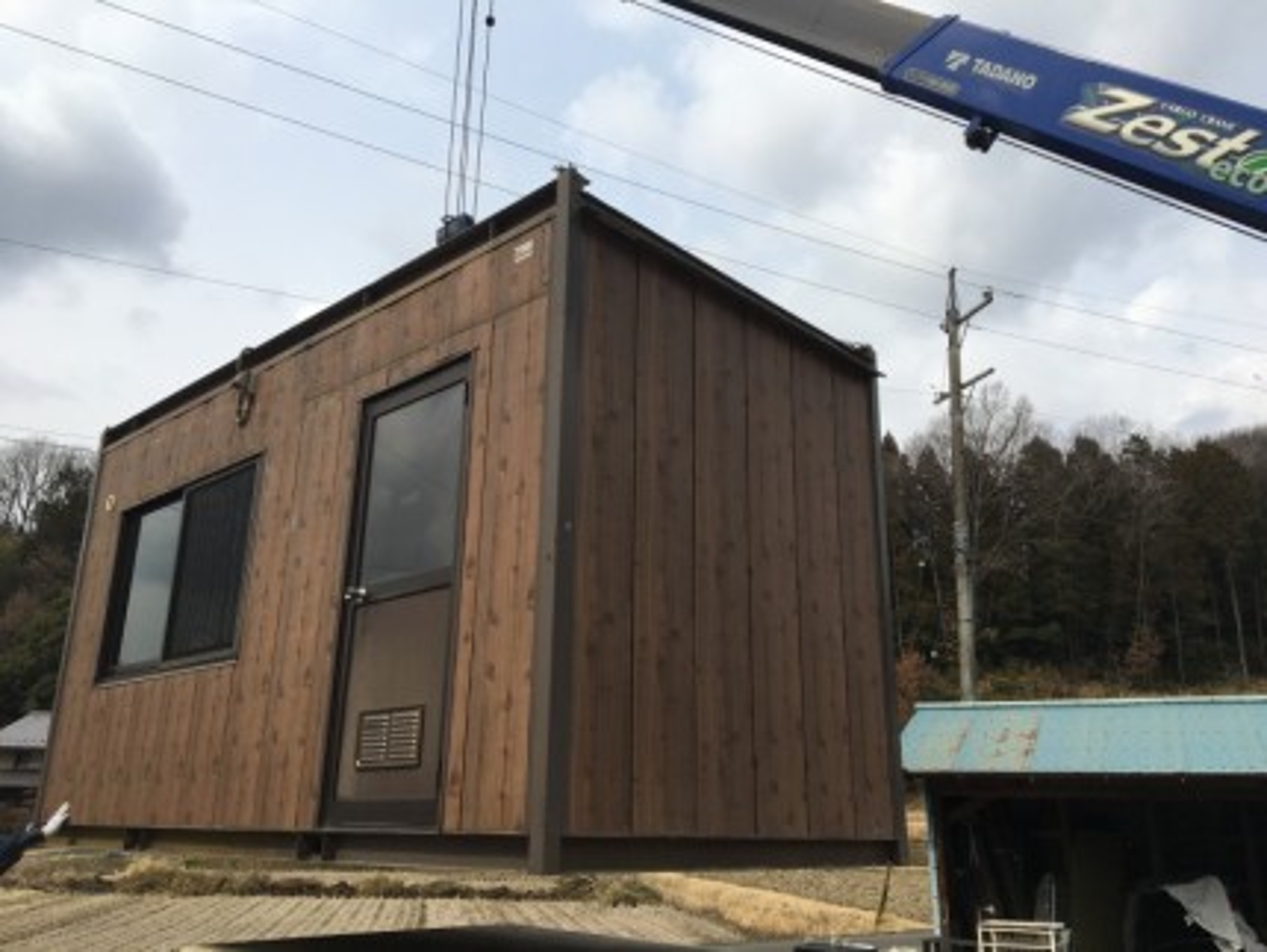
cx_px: 634
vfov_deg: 48.3
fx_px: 1062
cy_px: 476
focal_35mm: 29
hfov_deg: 61.6
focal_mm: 4.15
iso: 25
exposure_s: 1/2024
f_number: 2.2
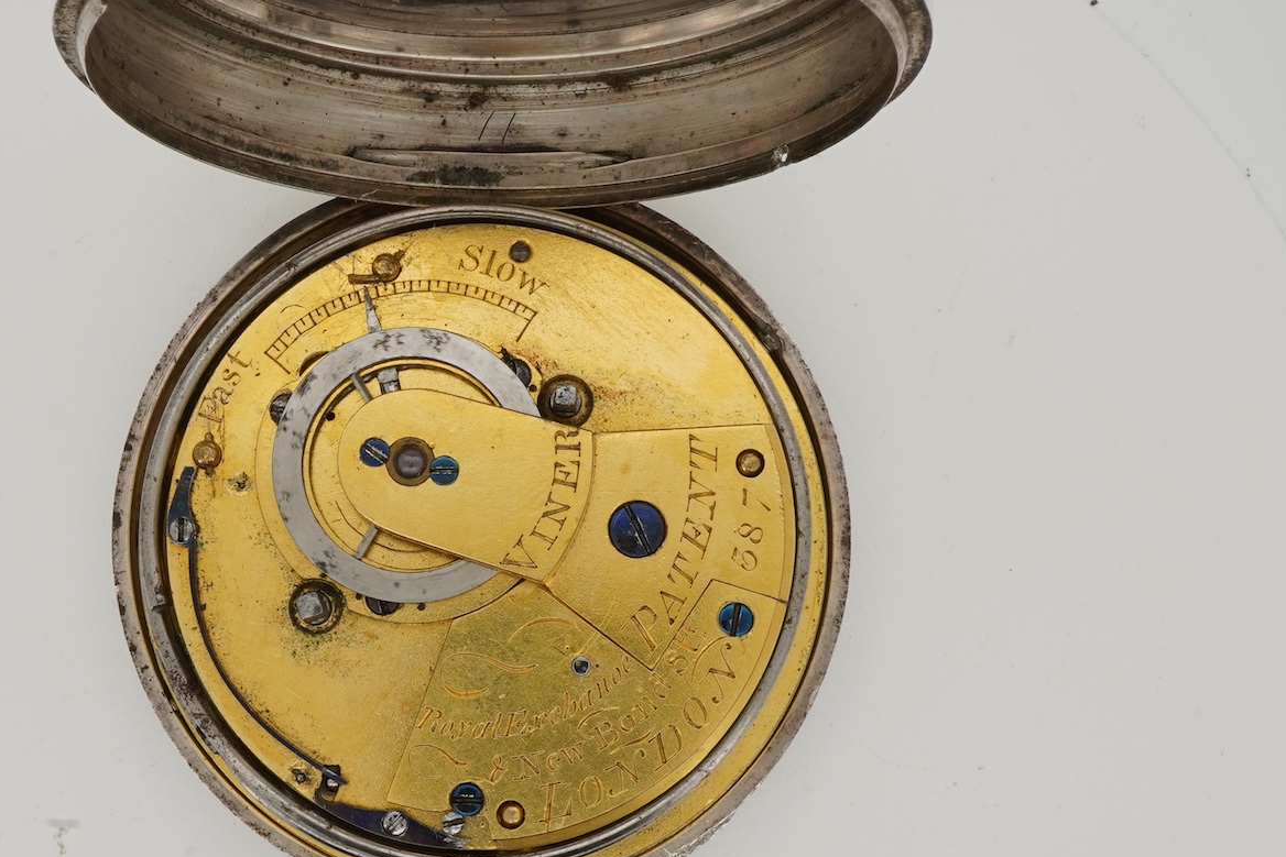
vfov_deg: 20.8
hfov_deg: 30.8
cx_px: 449
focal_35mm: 65
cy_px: 583
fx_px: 2322
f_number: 22
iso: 320
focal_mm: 30
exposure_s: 1/125
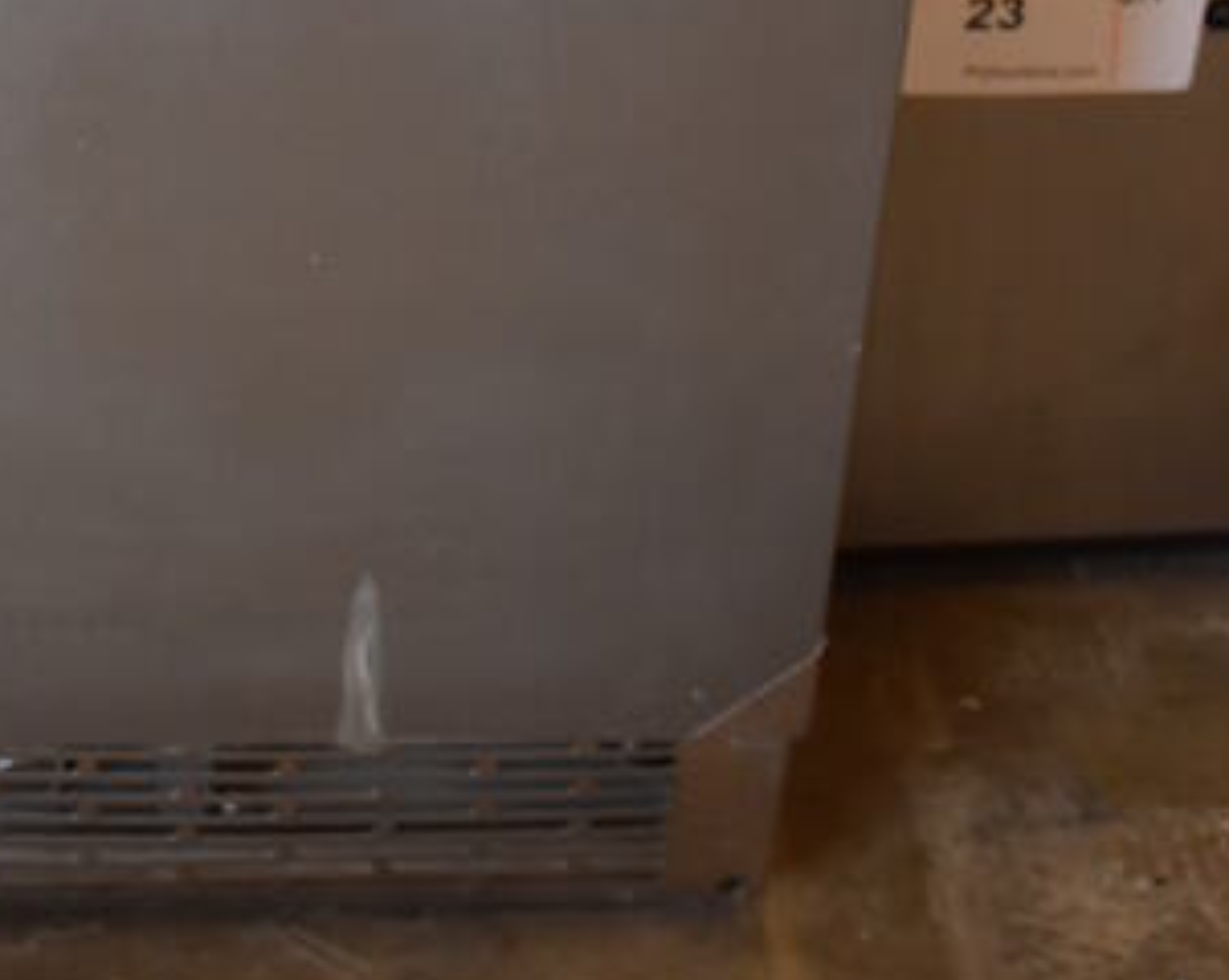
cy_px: -398
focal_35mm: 98
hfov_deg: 19.3
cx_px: 212
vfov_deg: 14.7
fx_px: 3575
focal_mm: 23
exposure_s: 1/125
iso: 1000
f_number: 3.8
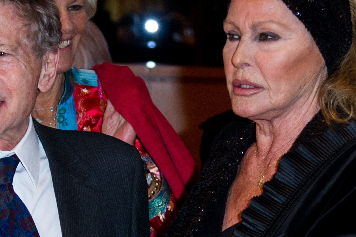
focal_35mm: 46
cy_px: 96
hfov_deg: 42.6
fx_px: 455
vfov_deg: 29.1
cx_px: 147
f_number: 2.8
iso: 1000
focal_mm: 35
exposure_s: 1/250
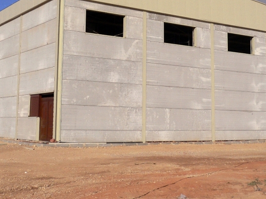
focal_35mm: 58
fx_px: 446
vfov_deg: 25.0
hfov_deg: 33.2
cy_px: 60
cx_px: 129
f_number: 5.6
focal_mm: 5.8
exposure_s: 1/1000
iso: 80
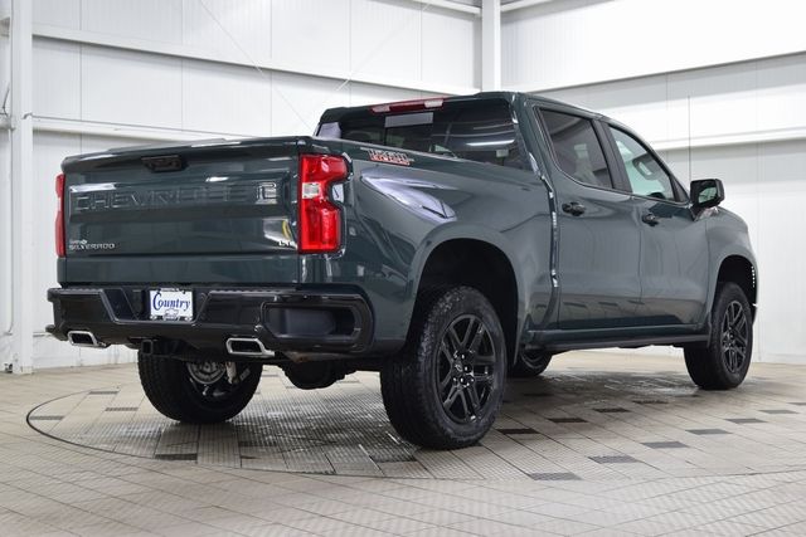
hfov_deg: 37.8
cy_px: 268
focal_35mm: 52
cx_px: 403
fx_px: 1176
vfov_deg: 25.8
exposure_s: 1/15
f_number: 6.3
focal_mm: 35
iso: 640
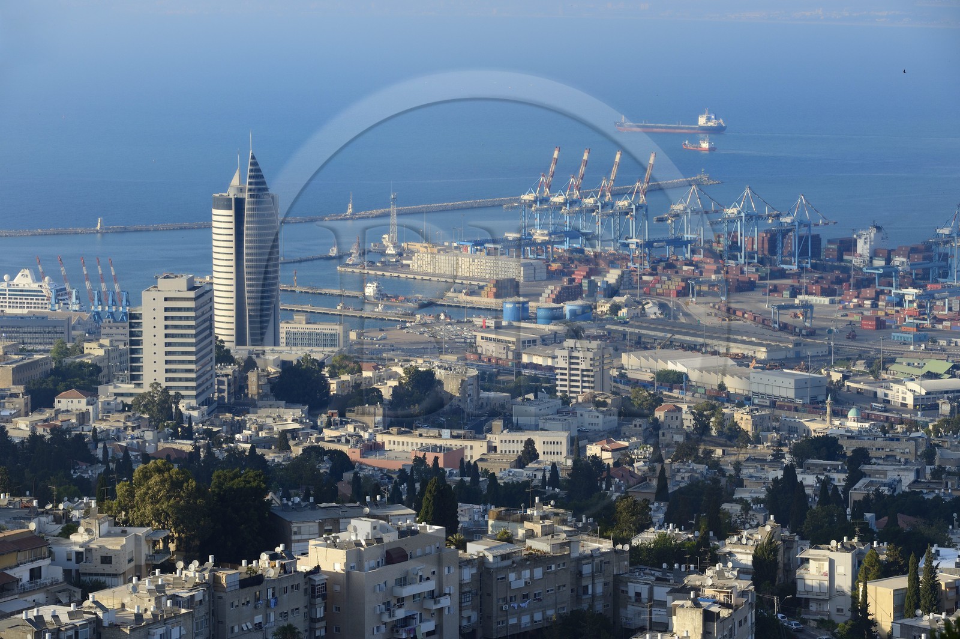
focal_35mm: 120
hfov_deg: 17.1
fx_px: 3197
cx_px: 480
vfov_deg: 11.4
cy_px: 320
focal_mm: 120
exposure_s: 1/500
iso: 250
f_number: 8
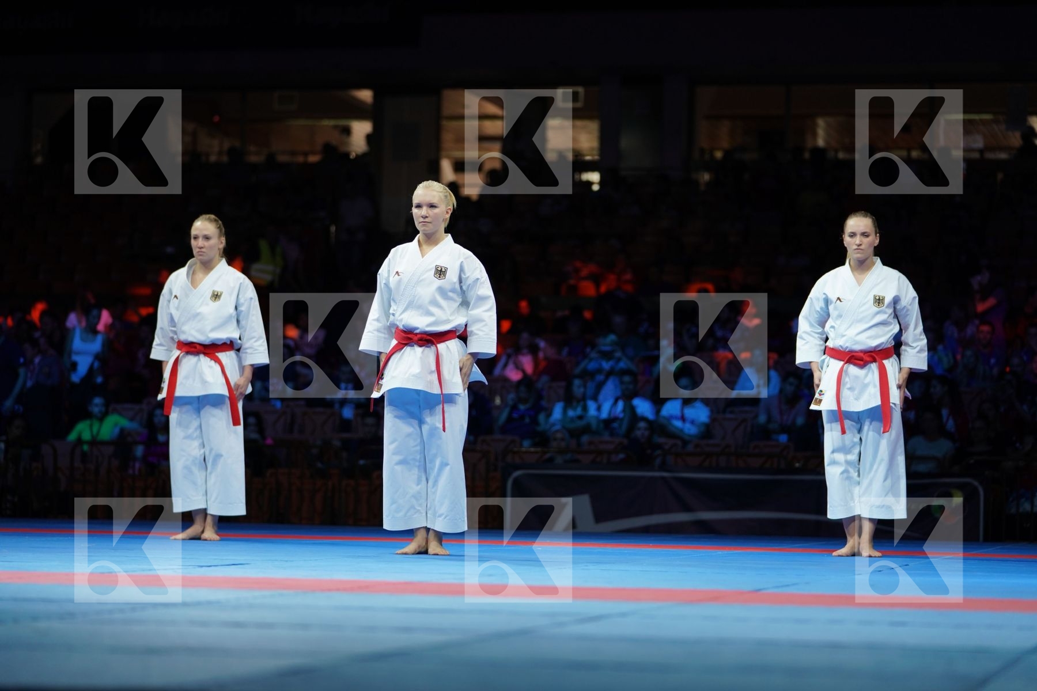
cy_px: 346
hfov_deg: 19.5
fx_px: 3024
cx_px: 518
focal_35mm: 105
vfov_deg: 13.0
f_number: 2.8
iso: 640
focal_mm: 105
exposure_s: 1/500
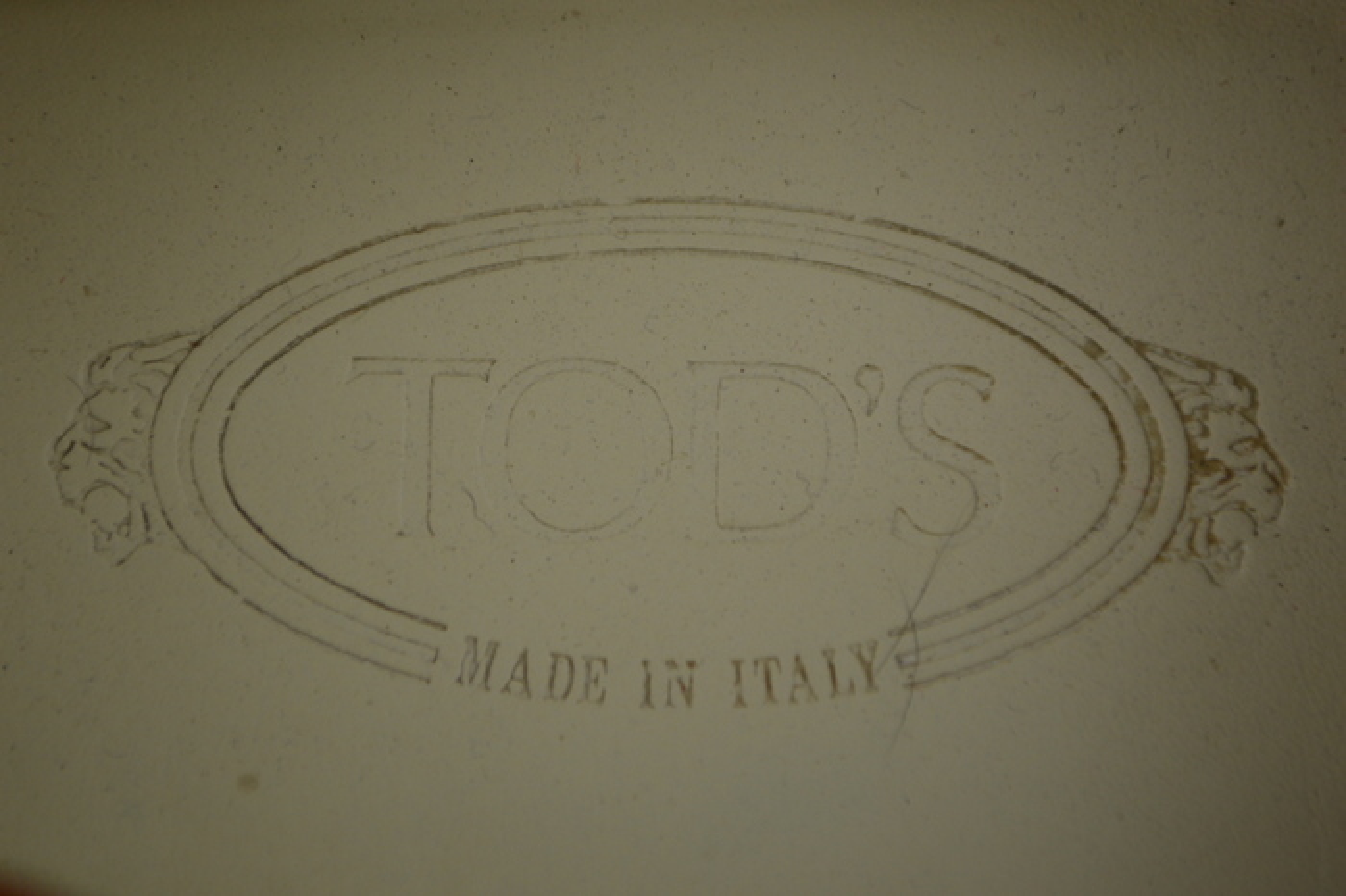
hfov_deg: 24.6
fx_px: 3083
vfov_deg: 16.5
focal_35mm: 82
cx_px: 673
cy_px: 448
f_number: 5.6
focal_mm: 55
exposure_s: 1/100
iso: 400
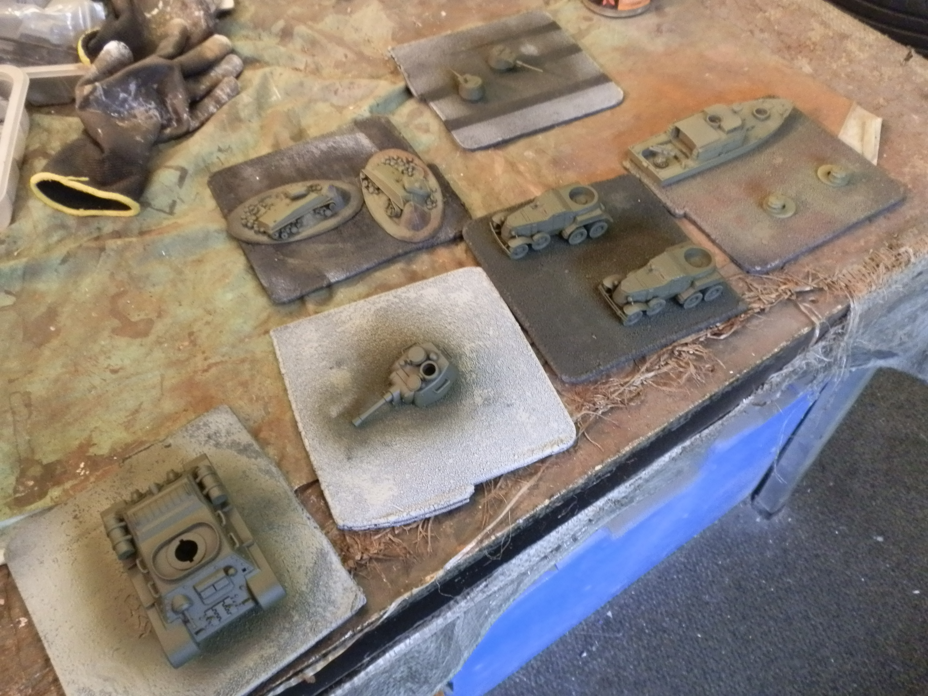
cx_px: 464
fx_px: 751
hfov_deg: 63.4
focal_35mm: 28
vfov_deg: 49.7
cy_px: 348
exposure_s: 1/15
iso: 400
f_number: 3.1
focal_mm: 5
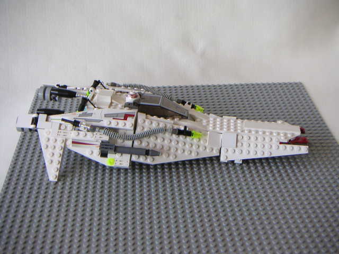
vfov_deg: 26.6
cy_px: 127
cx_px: 170
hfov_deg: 34.9
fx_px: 539
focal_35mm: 55
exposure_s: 1/60
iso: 64
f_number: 3.1
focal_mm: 7.2
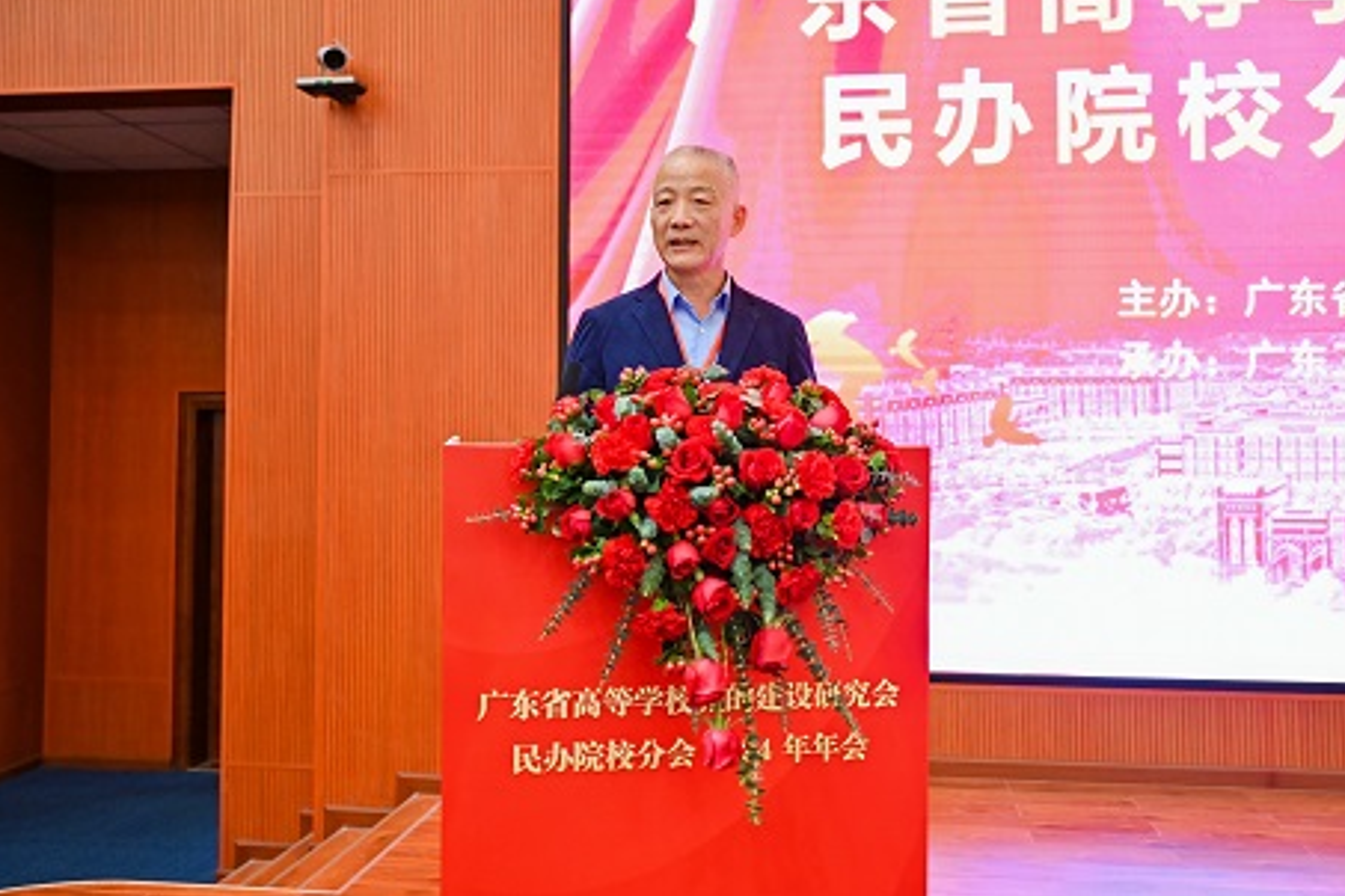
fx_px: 1195
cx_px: 716
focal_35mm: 32
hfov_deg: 58.7
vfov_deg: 41.1
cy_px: 409
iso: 1600
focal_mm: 29
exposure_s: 1/200
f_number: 2.8
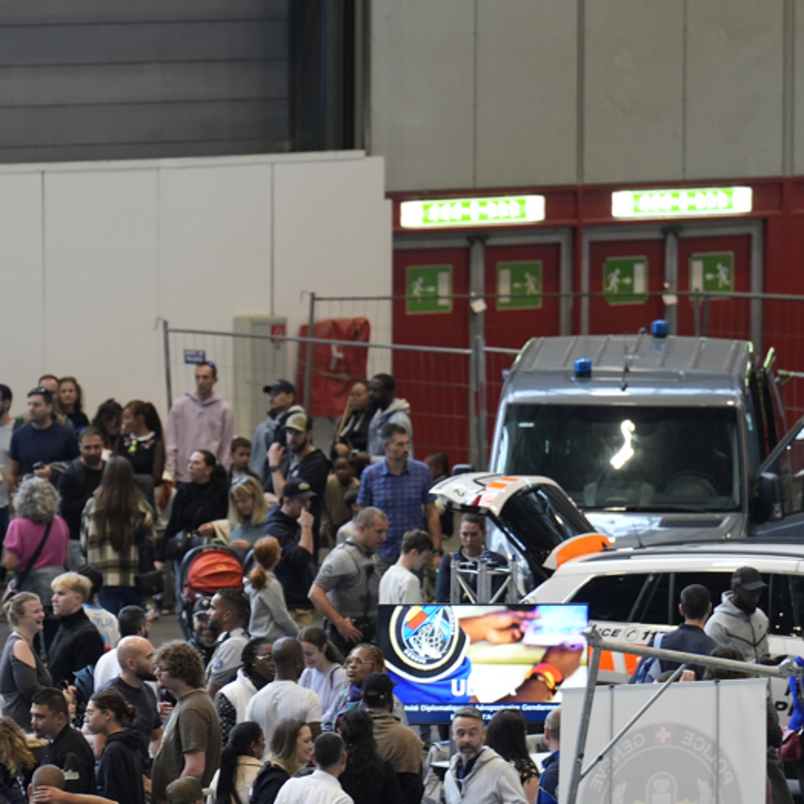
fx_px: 10248
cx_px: 252
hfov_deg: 4.5
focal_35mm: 390
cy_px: 384
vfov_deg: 4.5
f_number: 2.8
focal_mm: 200
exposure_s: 1/100
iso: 800
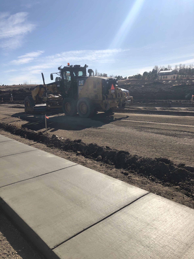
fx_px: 209
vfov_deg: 63.4
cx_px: 97
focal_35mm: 28
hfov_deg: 49.7
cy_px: 130
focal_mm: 3.99
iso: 20
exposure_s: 1/3247
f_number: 1.8
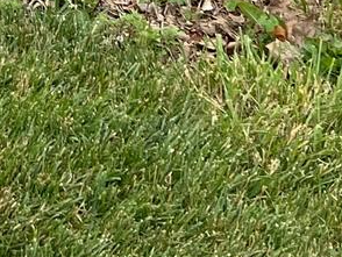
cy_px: -478
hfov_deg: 10.6
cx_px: -150
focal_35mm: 181
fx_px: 1790
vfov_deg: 7.4
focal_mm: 5.7
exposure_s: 1/4630
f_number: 1.5
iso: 50
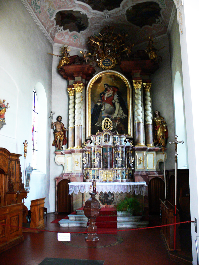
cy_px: 132
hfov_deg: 40.7
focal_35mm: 35
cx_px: 100
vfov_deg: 52.6
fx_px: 268
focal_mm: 7.4
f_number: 2.8
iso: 200
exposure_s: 1/10
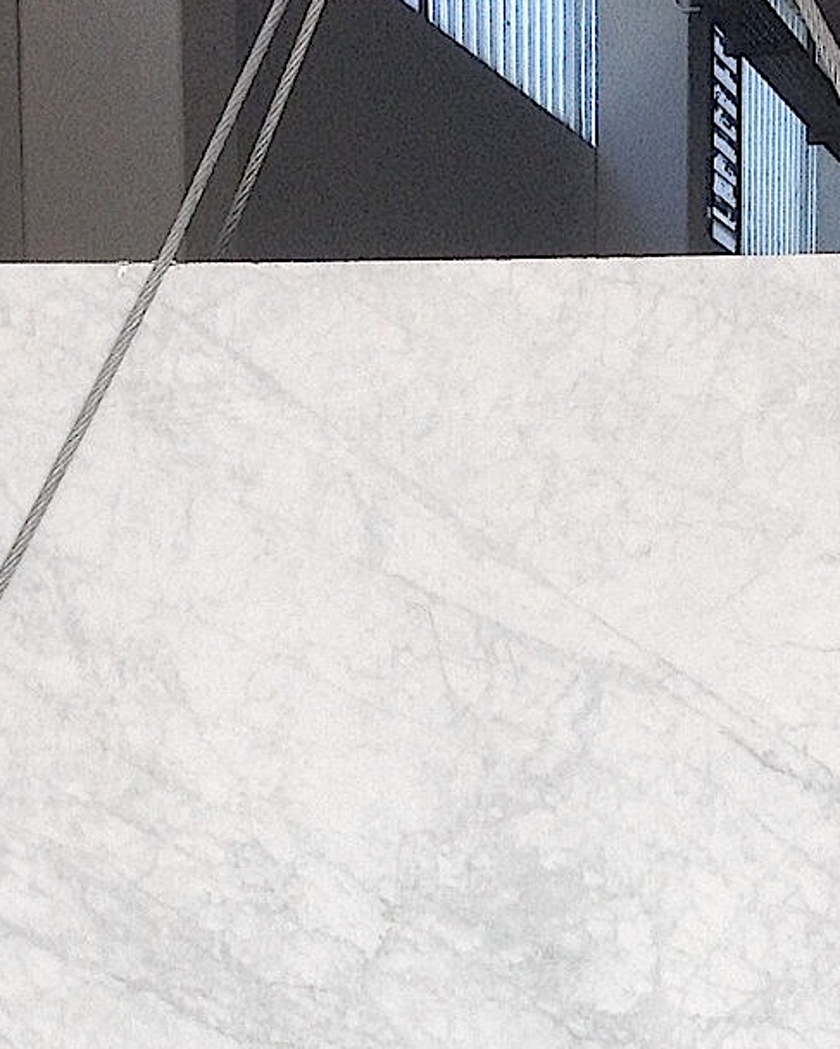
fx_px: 3571
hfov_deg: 13.4
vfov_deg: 16.3
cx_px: 619
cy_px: 1123
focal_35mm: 115
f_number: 2.4
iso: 50
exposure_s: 1/270
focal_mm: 4.28
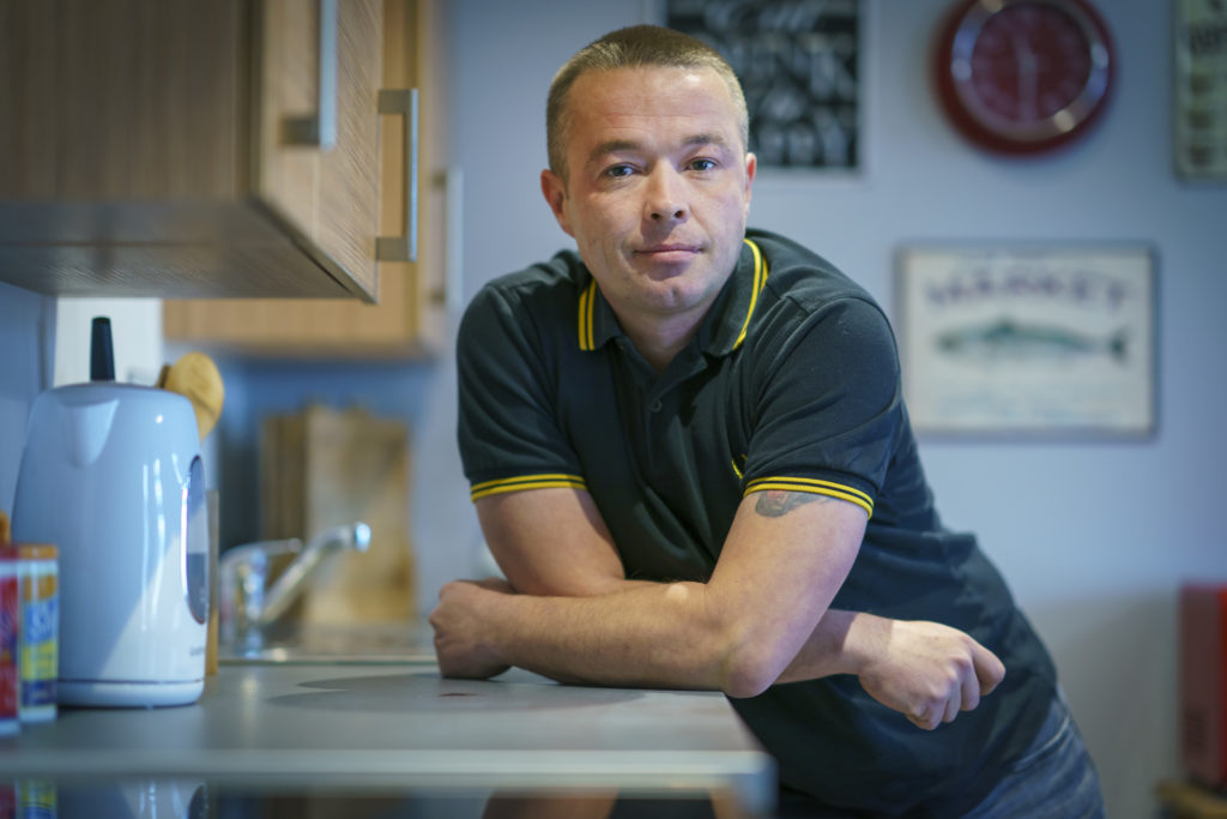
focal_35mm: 85
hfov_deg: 23.9
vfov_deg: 16.1
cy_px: 410
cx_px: 614
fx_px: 2897
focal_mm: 85
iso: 400
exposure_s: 1/60
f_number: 1.4
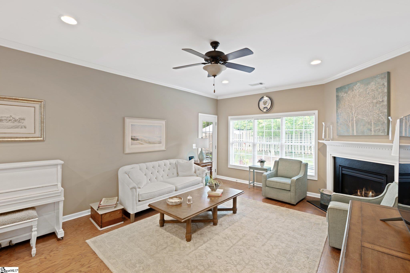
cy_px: 136
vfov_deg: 73.7
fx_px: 182
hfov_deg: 96.7
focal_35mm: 16
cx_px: 205
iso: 200
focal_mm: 16
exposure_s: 1.3
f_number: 9
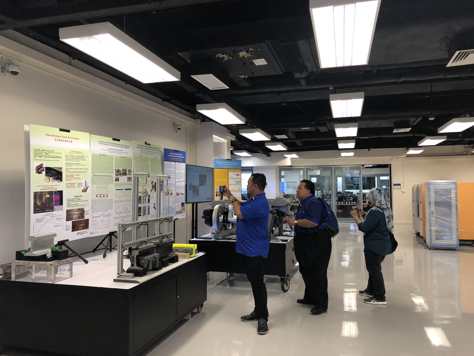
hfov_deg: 63.4
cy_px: 178
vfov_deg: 49.7
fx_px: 383
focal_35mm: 28
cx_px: 237
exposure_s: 1/25
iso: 40
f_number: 1.8
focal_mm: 4
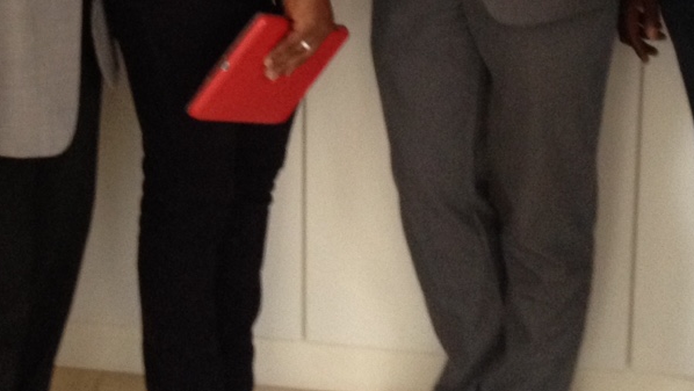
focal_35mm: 104
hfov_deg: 20.5
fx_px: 1915
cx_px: 216
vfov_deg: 11.3
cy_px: -162
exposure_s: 1/20
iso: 200
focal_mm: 4.28
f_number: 2.4
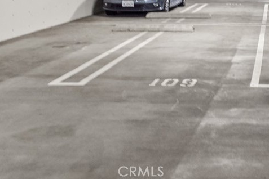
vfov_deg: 22.2
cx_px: 267
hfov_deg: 31.9
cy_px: -13
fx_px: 433
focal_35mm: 58
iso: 400
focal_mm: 18
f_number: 8
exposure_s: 1/1.67
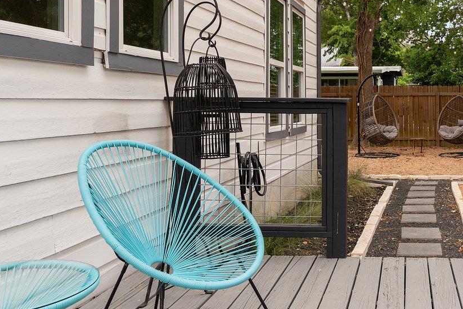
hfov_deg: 44.4
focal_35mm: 40
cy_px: 99
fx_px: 514
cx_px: 410
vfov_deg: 33.1
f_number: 7.1
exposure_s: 1/80
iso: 250
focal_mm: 16
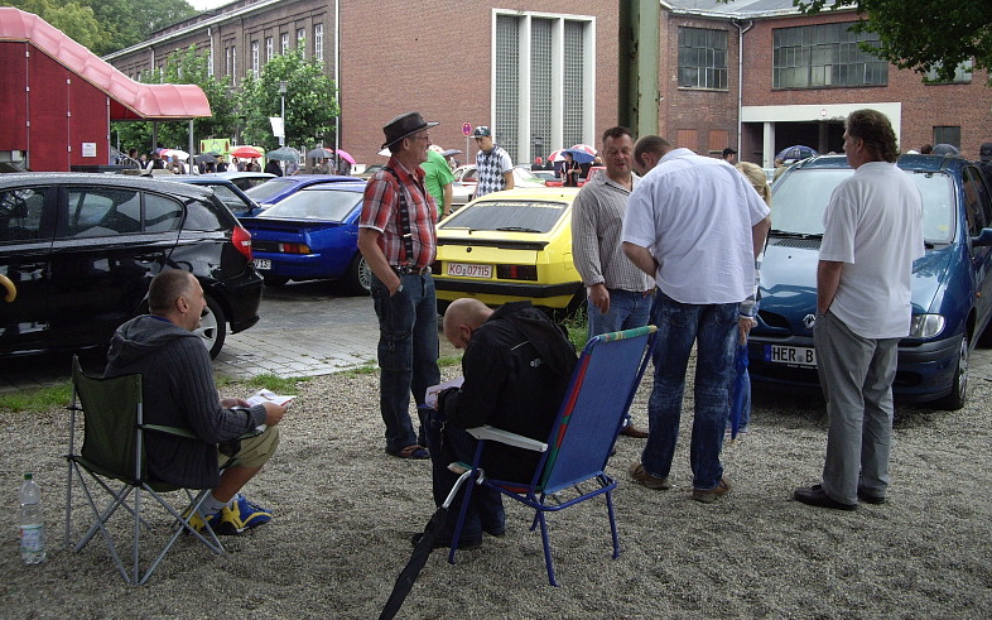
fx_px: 1108
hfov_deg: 48.2
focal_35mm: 41
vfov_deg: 31.2
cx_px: 501
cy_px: 254
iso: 200
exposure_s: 1/60
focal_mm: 7.9
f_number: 2.8
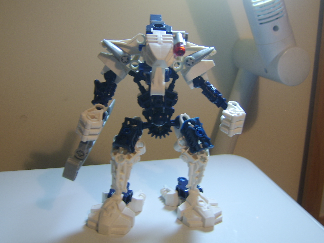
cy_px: 122
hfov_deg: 58.4
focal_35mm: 31
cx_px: 162
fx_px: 290
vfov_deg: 45.4
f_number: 2.7
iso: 71
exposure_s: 1/18
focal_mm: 8.13
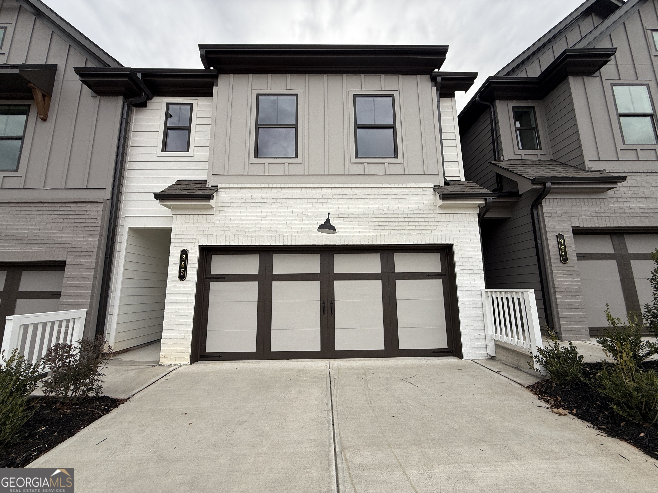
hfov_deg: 102.1
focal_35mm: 14
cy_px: 246
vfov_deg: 85.7
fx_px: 266
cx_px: 329
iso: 50
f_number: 2.2
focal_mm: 2.22
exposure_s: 1/315
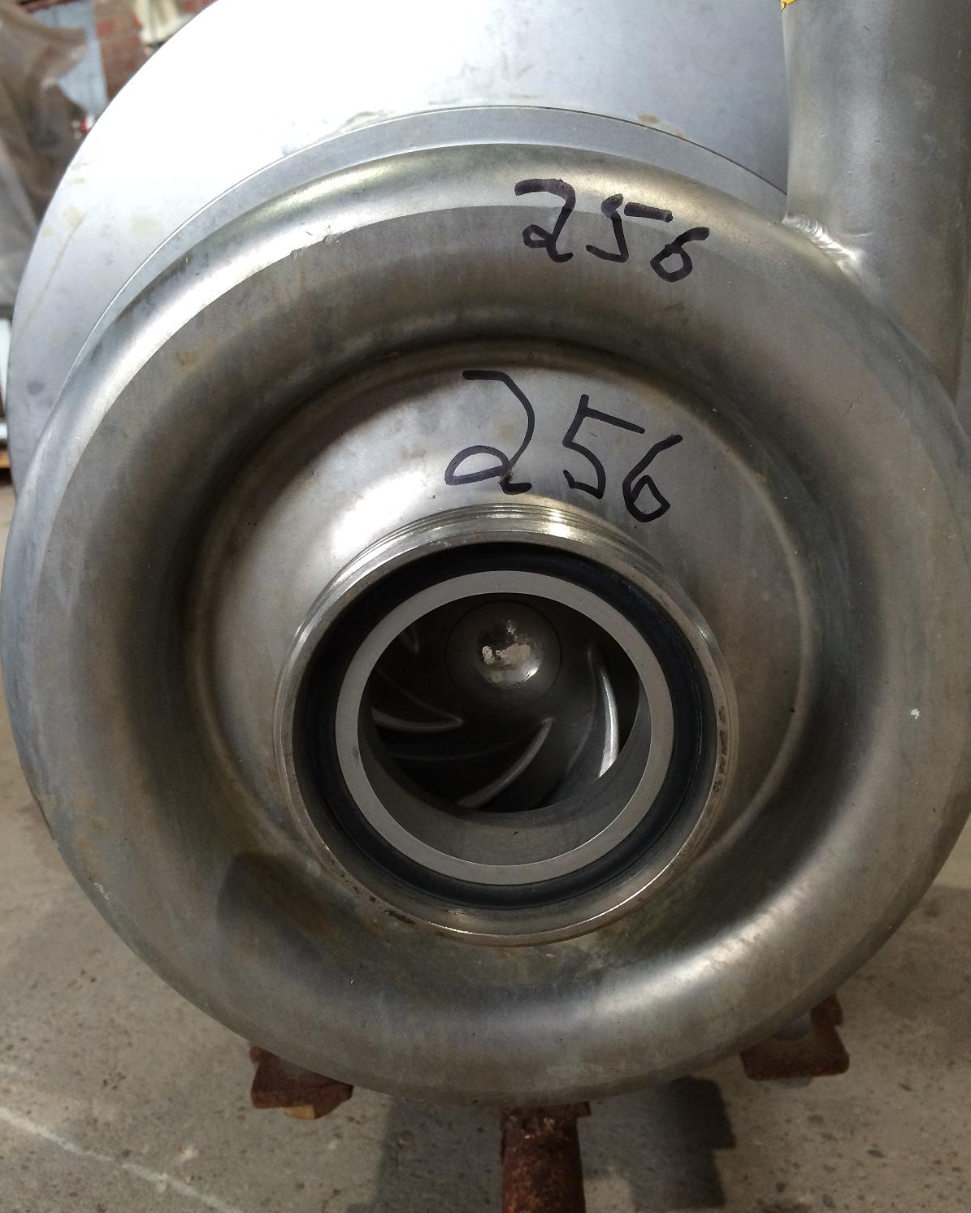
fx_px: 1149
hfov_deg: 45.8
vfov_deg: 55.6
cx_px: 496
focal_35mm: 32
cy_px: 656
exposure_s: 1/30
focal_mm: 4.12
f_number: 2.2
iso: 64
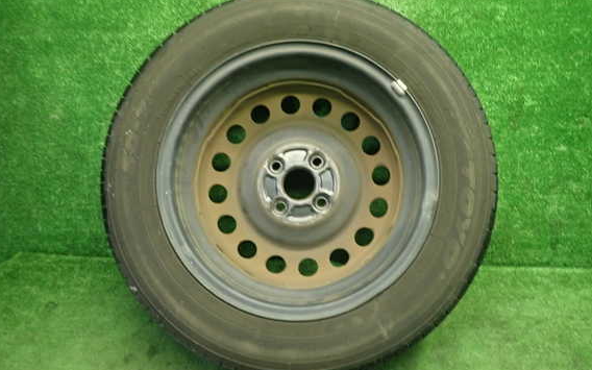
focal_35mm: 28
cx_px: 303
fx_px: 452
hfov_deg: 66.5
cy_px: 187
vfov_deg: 44.5
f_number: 2
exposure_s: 1/30
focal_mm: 4.5
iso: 250
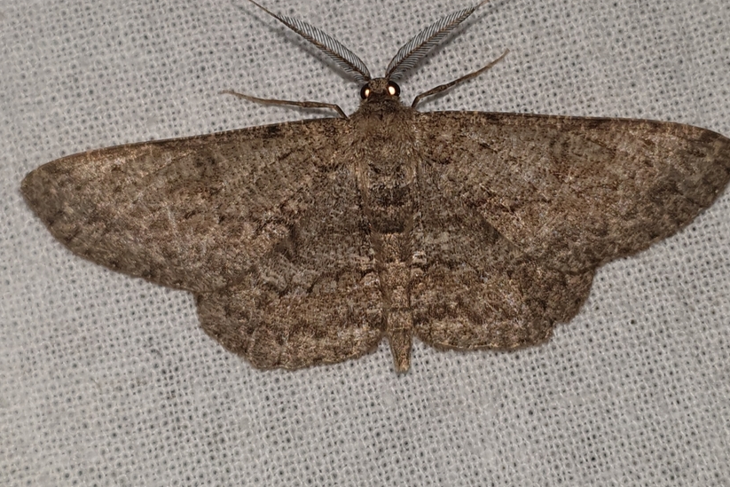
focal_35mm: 28
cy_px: 232
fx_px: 568
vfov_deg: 46.4
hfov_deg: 65.5
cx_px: 376
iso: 50
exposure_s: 1/1739
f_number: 1.5
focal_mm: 4.3
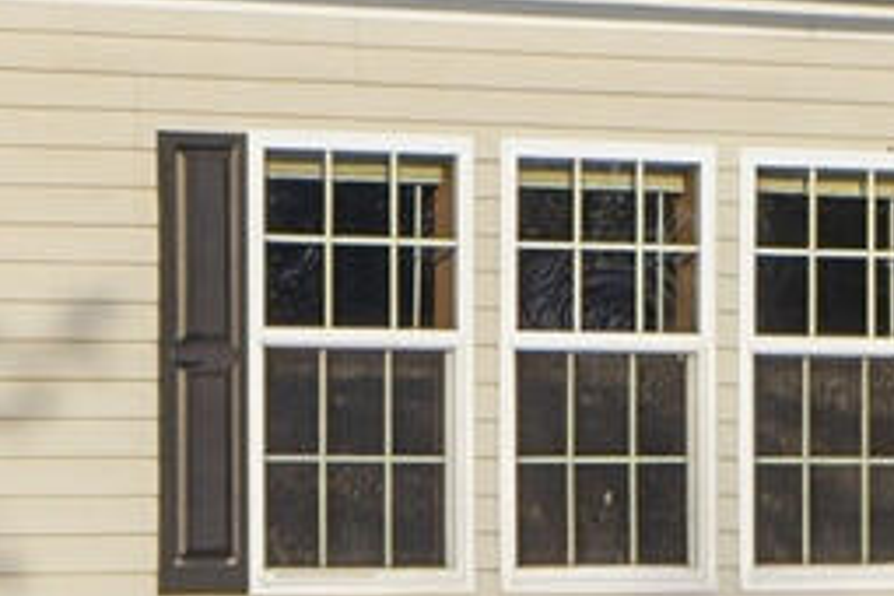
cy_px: 477
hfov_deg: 9.7
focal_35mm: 212
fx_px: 5264
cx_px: 158
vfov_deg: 6.5
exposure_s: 1/4000
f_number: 4
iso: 100
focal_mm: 18
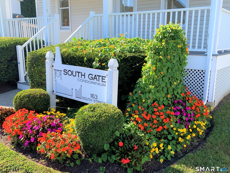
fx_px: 173
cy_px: 86
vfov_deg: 53.1
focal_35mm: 26
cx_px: 115
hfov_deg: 67.3
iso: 25
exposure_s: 1/669
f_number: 1.8
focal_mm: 4.25
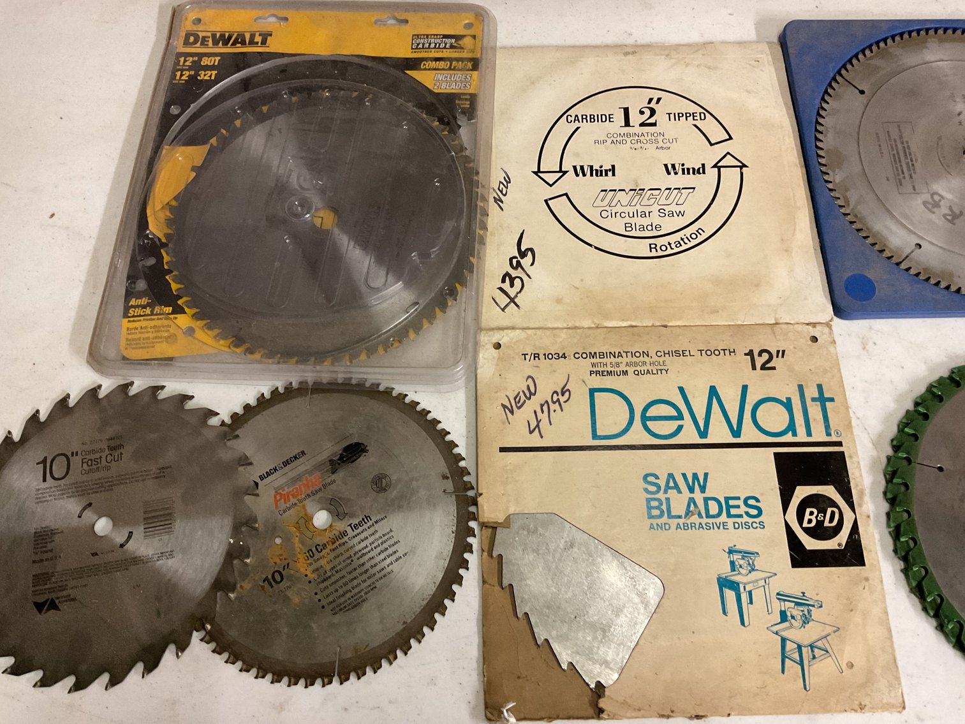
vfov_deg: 48.2
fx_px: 809
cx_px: 482
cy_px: 362
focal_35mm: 29
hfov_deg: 61.7
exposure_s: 1/40
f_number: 1.8
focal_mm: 3
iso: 200
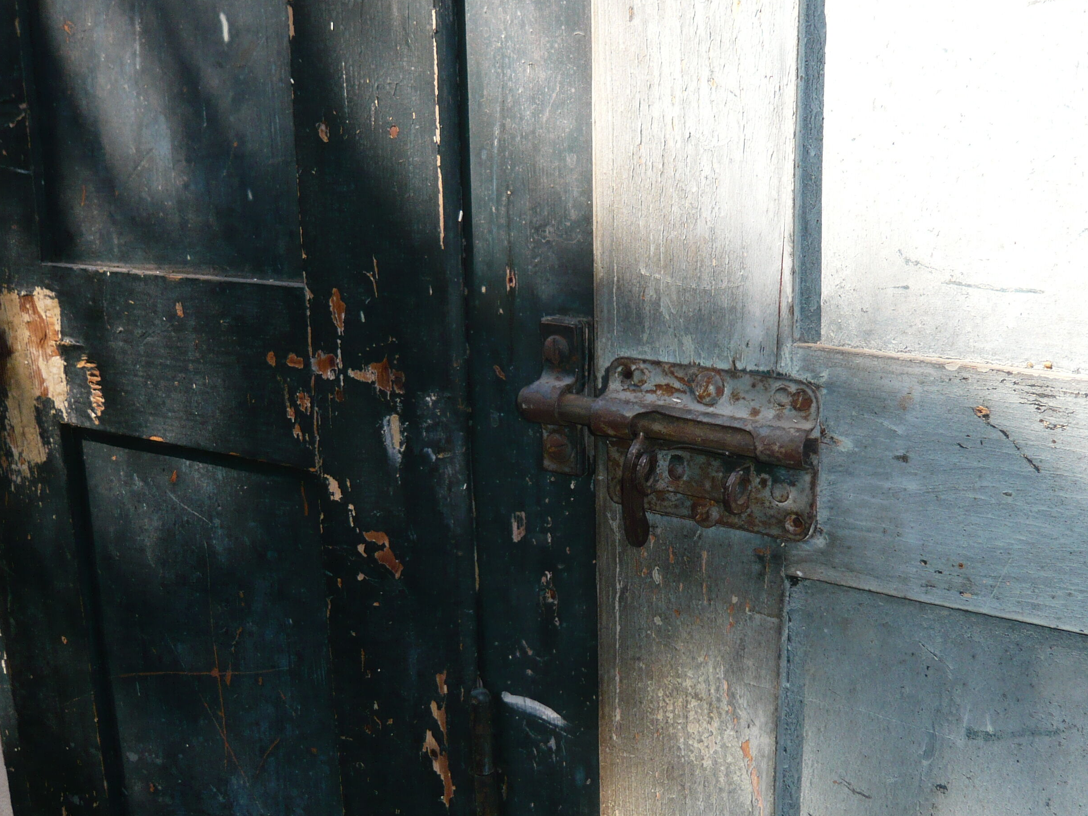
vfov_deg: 33.5
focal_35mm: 43
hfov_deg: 43.7
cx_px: 632
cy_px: 488
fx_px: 1352
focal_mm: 5.5
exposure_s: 1/200
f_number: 3.1
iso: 100
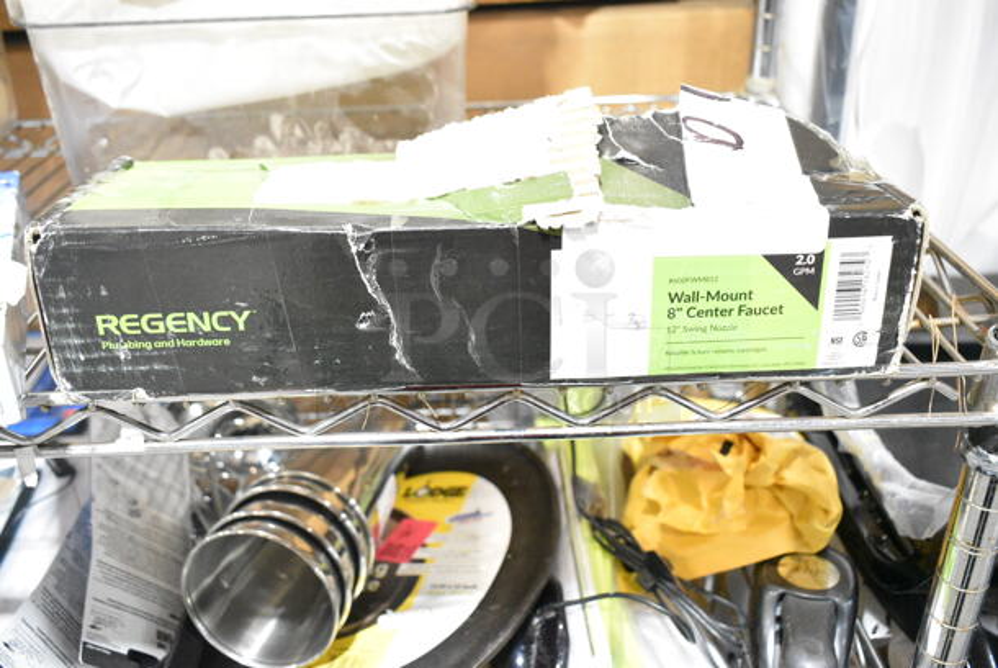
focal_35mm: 33
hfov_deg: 57.2
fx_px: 916
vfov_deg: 40.1
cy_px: 334
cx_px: 499
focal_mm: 22
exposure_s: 1/250
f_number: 5
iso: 6400
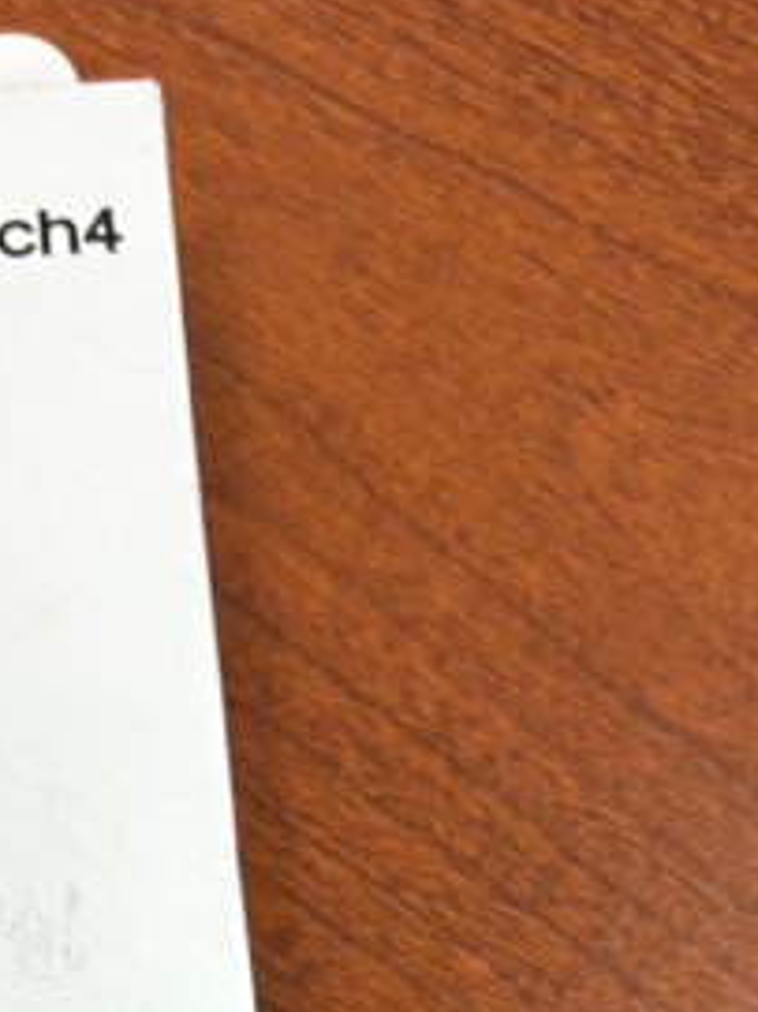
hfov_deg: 12.7
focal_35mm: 115
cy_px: 1897
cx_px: -11
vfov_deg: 14.7
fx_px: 3360
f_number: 1.6
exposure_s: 1/60
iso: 80
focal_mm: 5.96
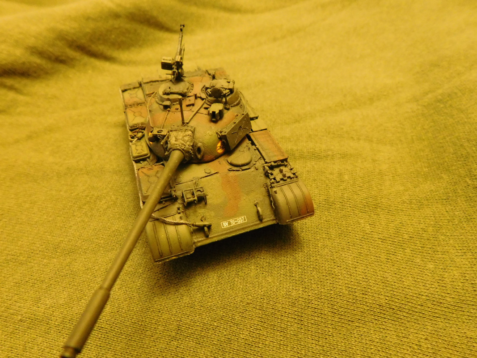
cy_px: 179
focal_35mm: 23
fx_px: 317
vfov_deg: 58.9
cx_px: 238
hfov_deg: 73.9
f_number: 3
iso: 800
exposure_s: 1/8
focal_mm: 4
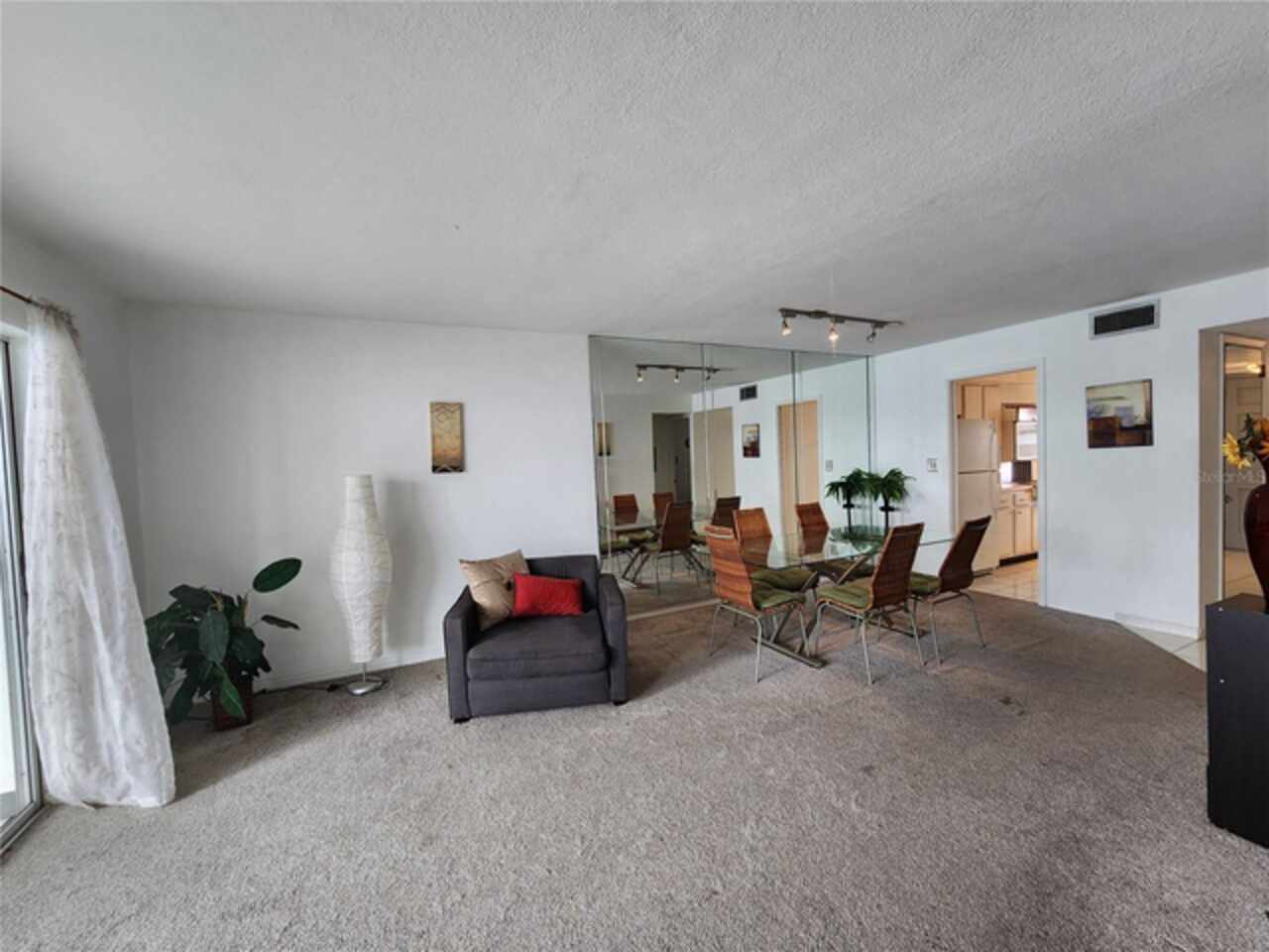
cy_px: 476
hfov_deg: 106.2
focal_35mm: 13
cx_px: 634
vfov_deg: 89.9
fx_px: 477
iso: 200
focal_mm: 2.2
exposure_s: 1/60
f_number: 2.2
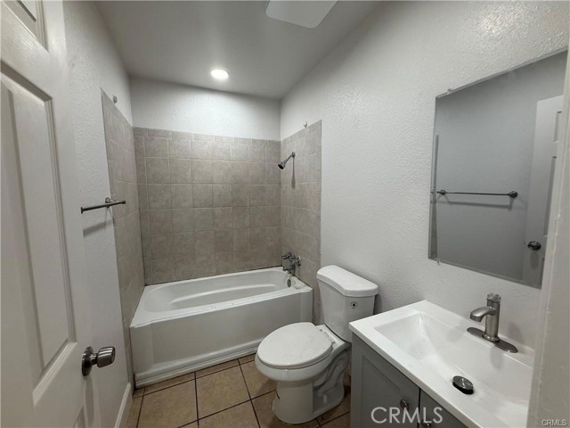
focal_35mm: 14
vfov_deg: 85.7
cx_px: 285
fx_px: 231
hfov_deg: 102.1
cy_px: 214
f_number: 2.2
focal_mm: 2.22
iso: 125
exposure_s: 1/120
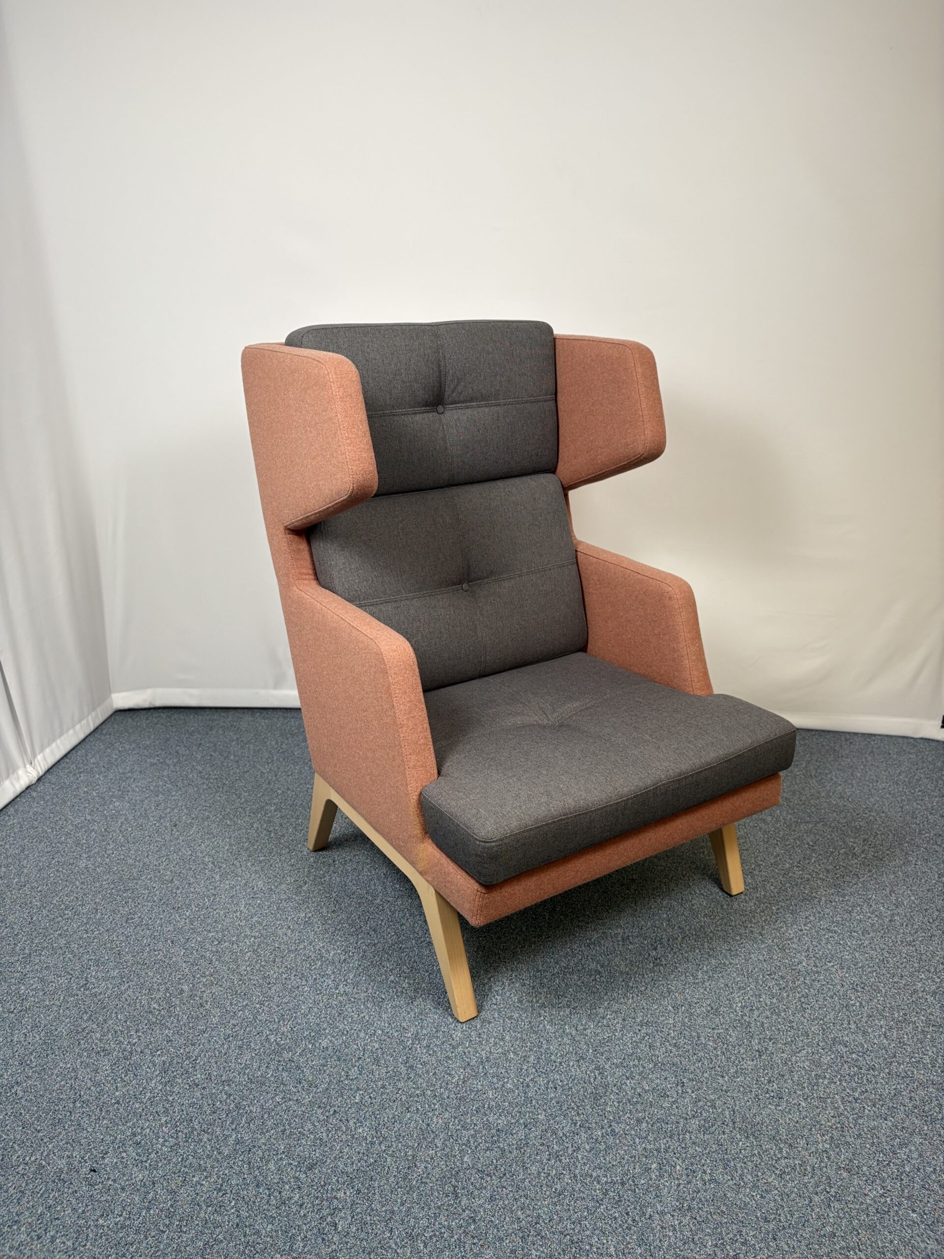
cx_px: 472
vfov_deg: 67.3
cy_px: 630
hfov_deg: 53.1
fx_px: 945
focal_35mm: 26
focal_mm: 5.96
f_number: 1.6
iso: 64
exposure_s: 1/50
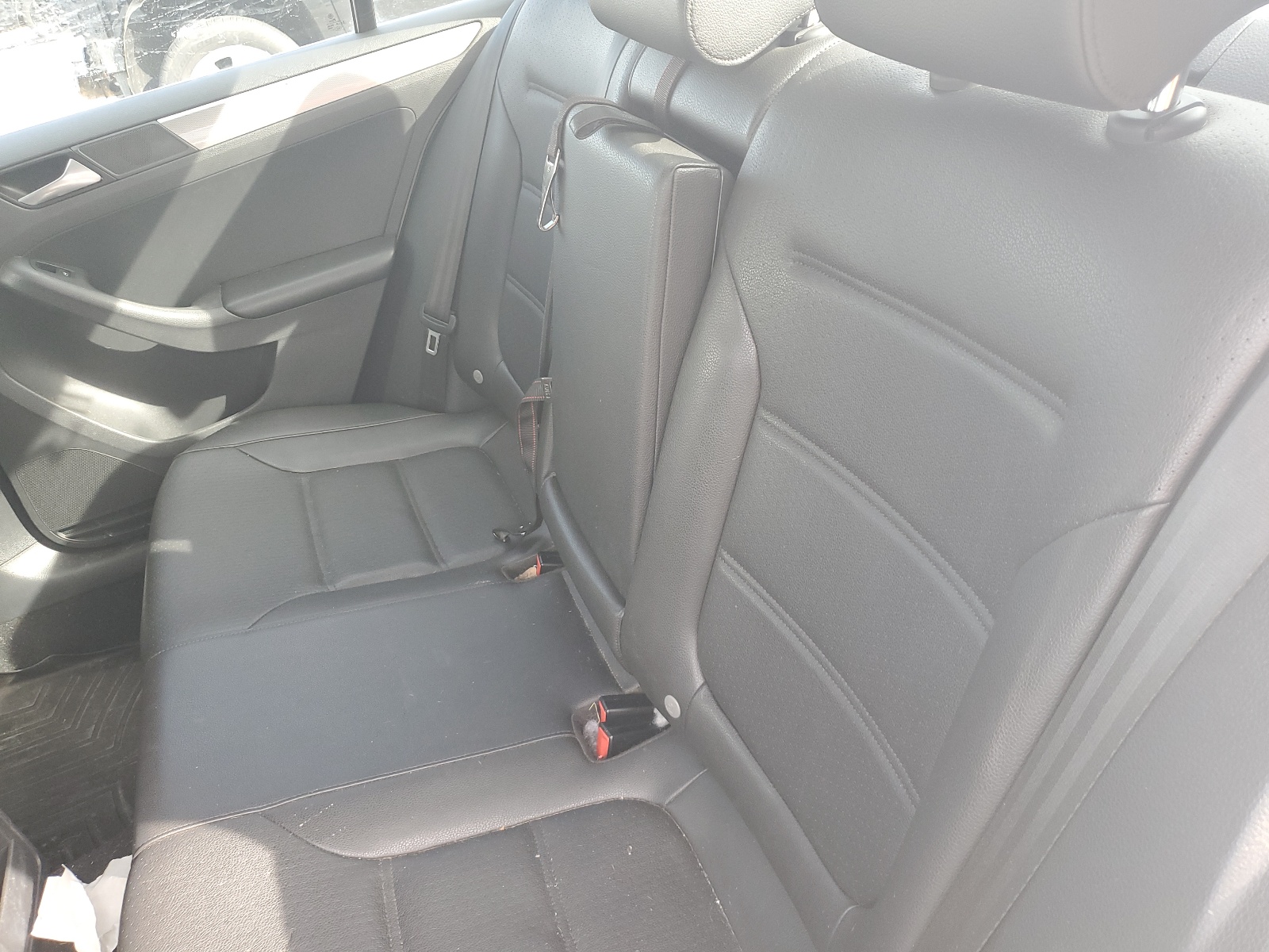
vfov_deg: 53.1
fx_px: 953
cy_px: 476
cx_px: 634
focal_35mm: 26
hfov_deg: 67.3
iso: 71
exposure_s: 1/120
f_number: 1.5
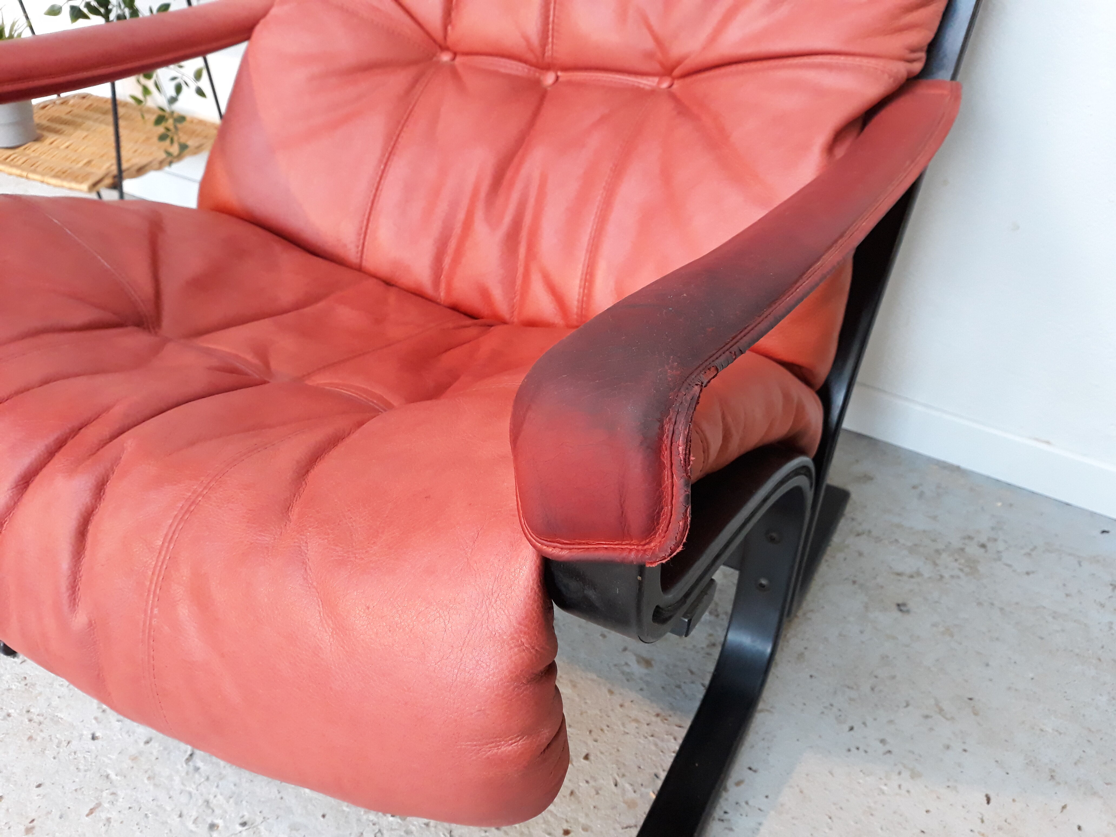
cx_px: 558
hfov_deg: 65.3
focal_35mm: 27
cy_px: 418
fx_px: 870
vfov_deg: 51.4
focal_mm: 3.71
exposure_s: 1/50
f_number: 1.7
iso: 250
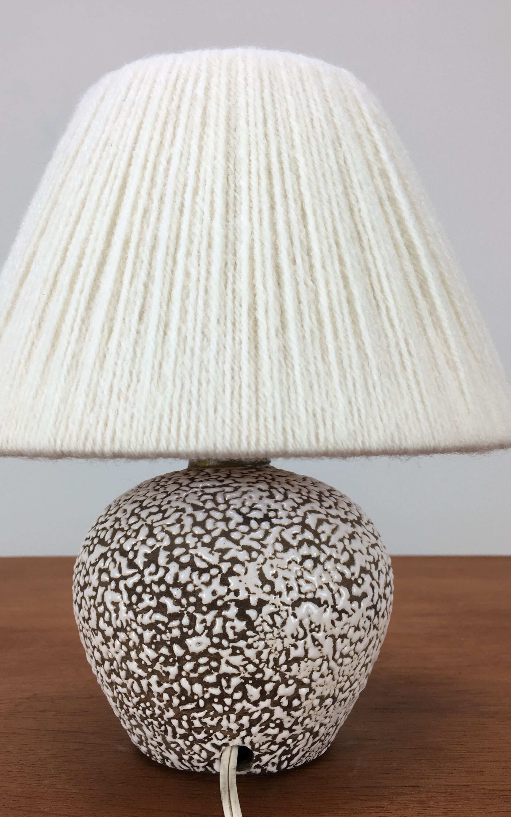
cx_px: 236
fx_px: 713
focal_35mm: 32
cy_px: 416
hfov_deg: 39.4
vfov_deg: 59.6
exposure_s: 1/50
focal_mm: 4.15
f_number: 2.2
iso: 25
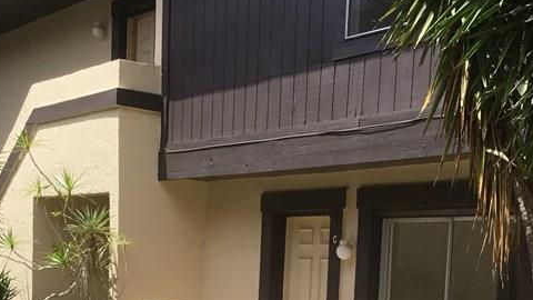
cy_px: 378
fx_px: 1018
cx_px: 321
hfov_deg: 29.3
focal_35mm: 72
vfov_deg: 16.0
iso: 25
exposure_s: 1/1101
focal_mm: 3.3
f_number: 2.4
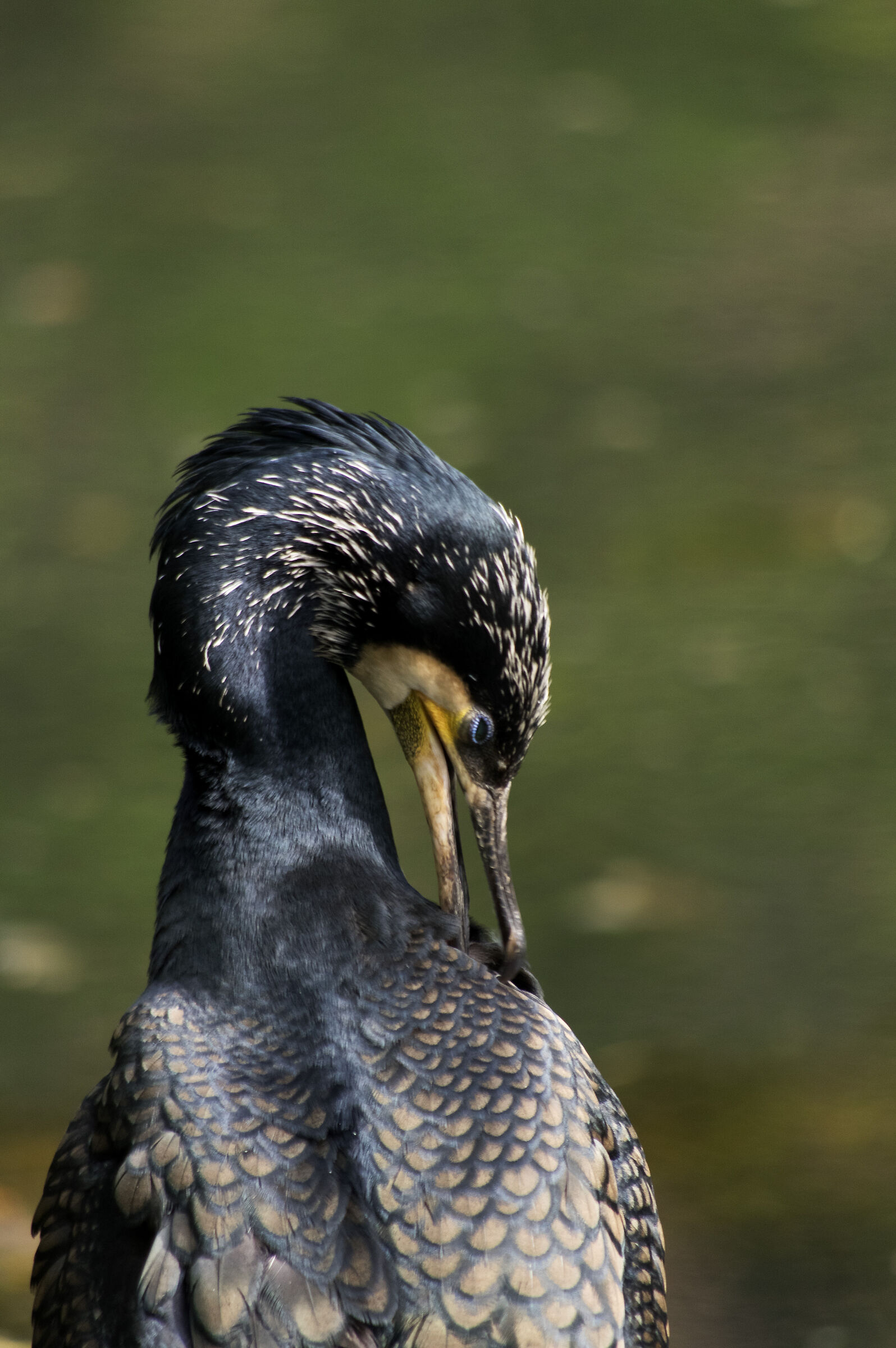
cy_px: 674
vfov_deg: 4.6
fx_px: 16828
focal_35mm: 450
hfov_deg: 3.0
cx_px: 448
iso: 640
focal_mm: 300
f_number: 5.8
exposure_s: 1/250
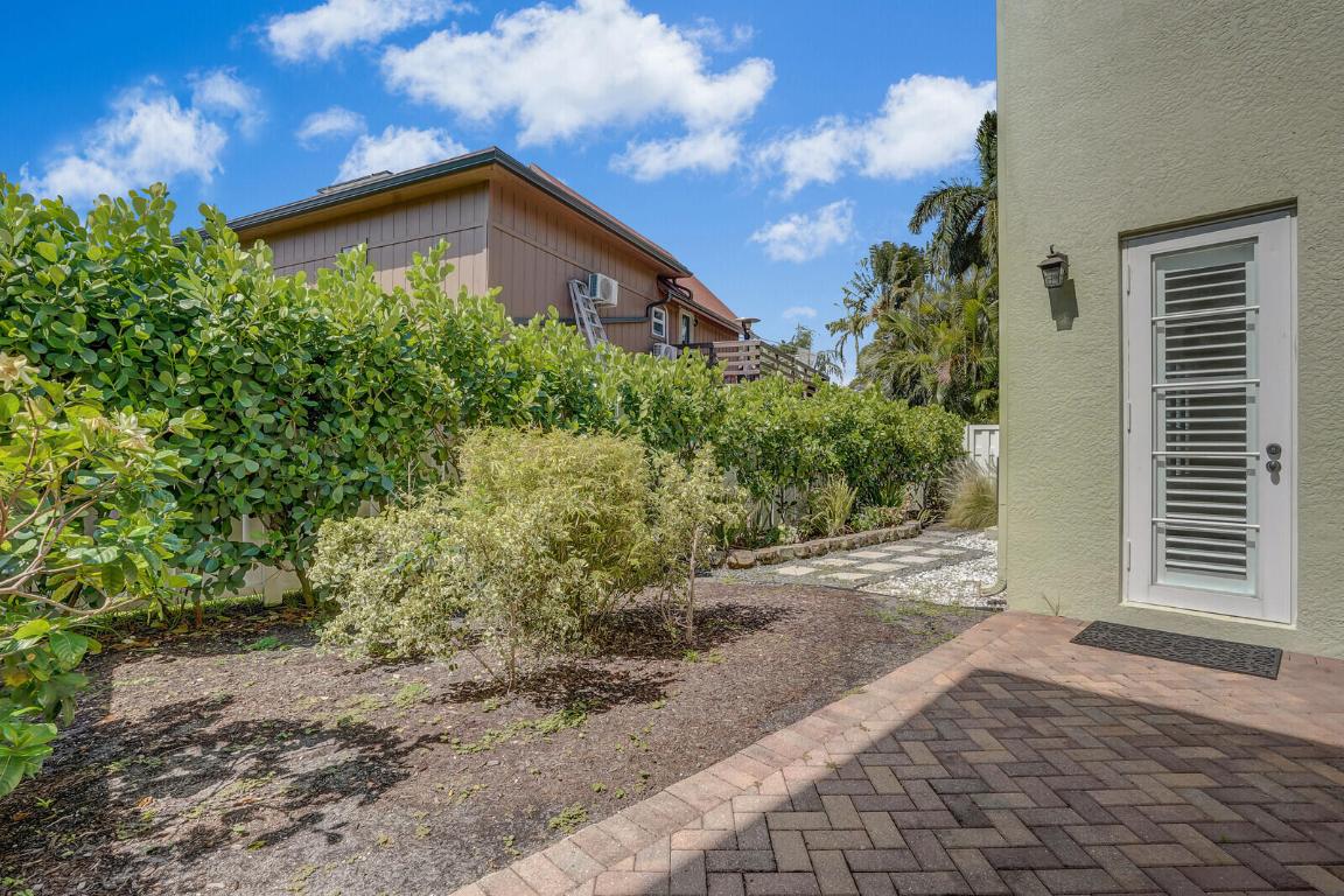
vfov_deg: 73.7
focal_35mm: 16
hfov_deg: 96.7
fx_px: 597
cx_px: 672
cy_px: 448
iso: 800
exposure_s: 1/640
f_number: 11
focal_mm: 16
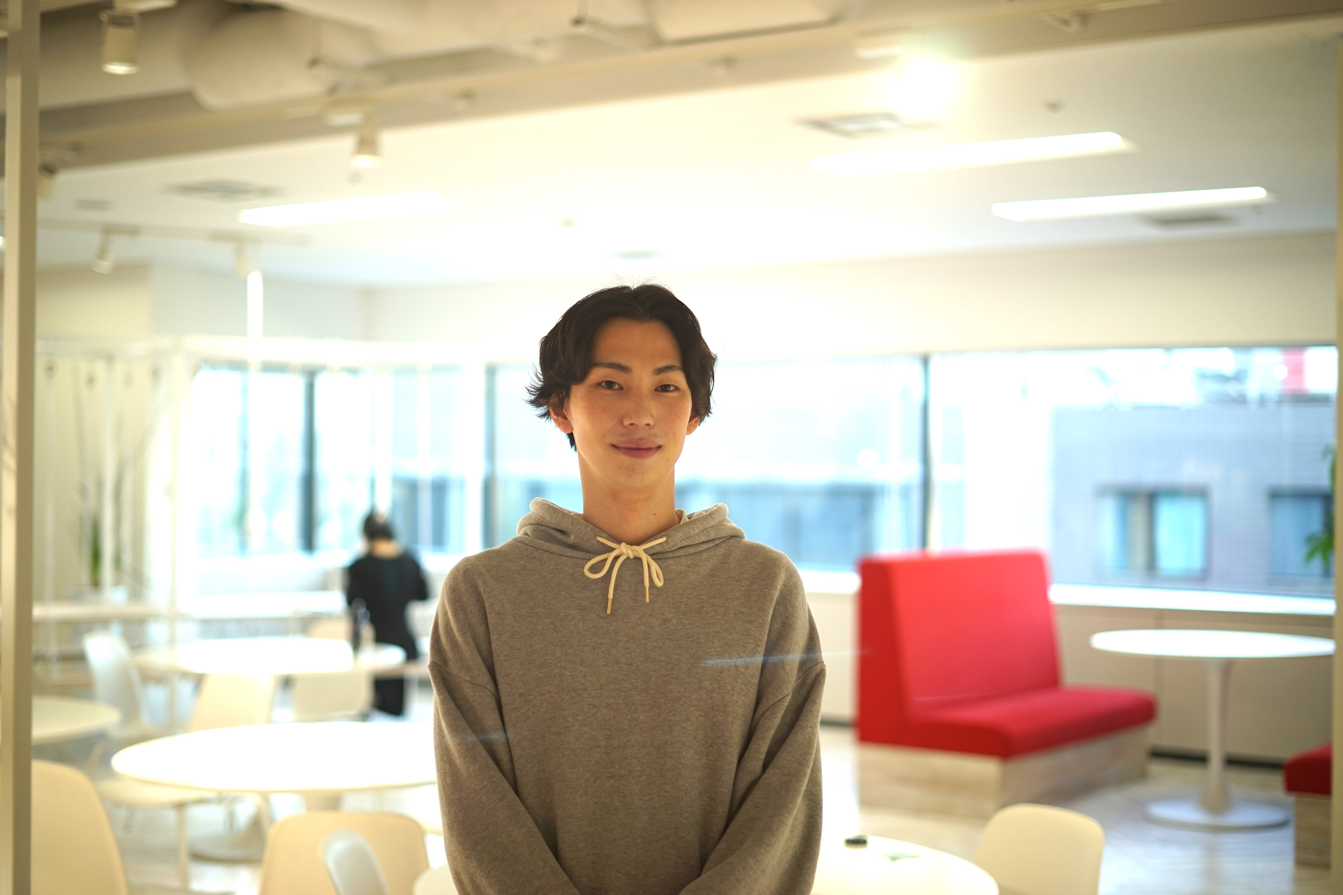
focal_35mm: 50
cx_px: 672
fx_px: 1865
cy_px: 448
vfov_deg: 27.0
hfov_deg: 39.6
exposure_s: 1/125
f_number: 1.8
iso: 125
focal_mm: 50
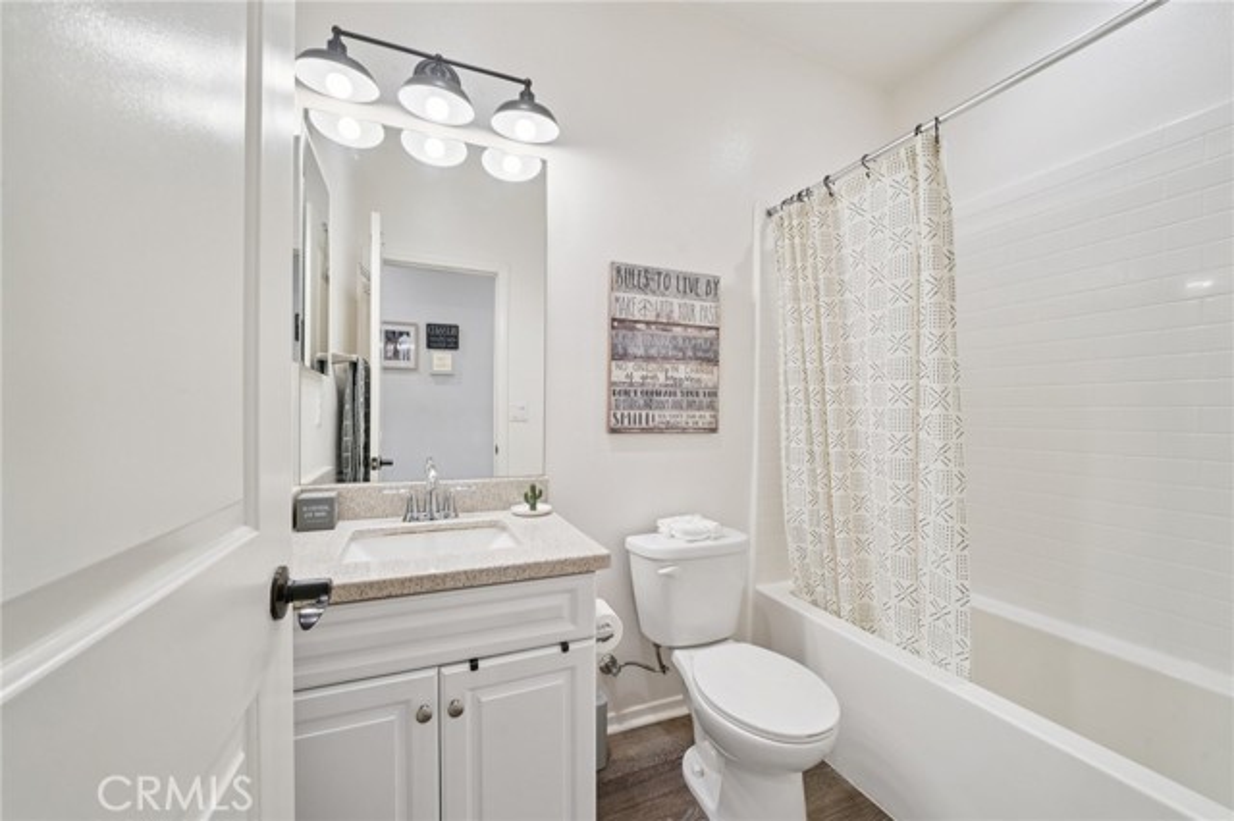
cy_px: 410
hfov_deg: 108.4
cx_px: 617
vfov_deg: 85.4
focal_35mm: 13
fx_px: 445
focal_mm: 13
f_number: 9
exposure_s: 1/25
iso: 400
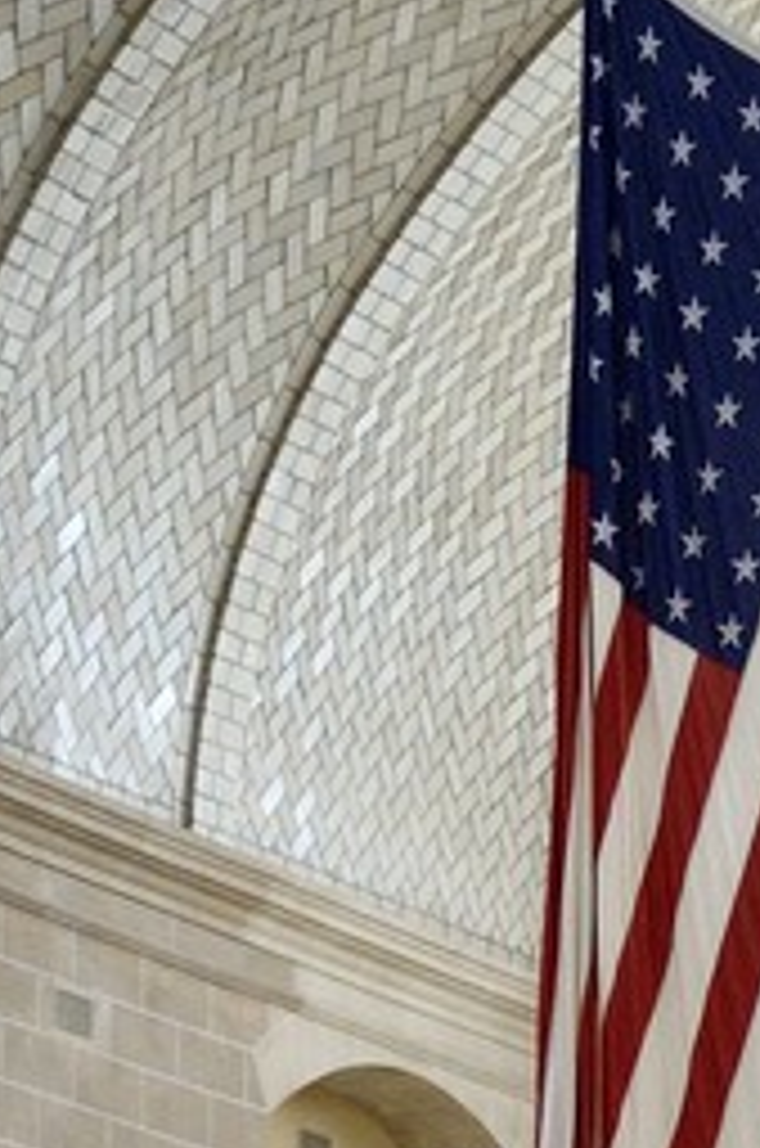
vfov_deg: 8.5
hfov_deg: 5.9
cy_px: 2616
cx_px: -706
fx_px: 7185
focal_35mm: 226
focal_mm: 36
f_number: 7.1
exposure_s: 1/125
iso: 1600
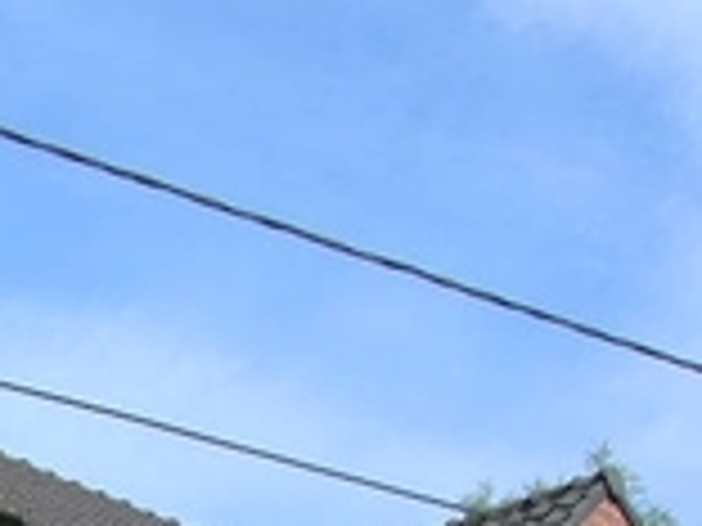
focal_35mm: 131
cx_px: -562
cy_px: 944
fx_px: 2657
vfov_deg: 10.6
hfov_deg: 13.5
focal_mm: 5.7
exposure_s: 1/260
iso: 50
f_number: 4.9
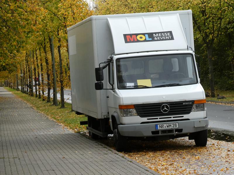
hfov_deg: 14.6
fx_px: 913
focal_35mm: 135
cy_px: 88
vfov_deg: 11.0
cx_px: 117
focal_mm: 24.2
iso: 200
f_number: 5.3
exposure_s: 1/80
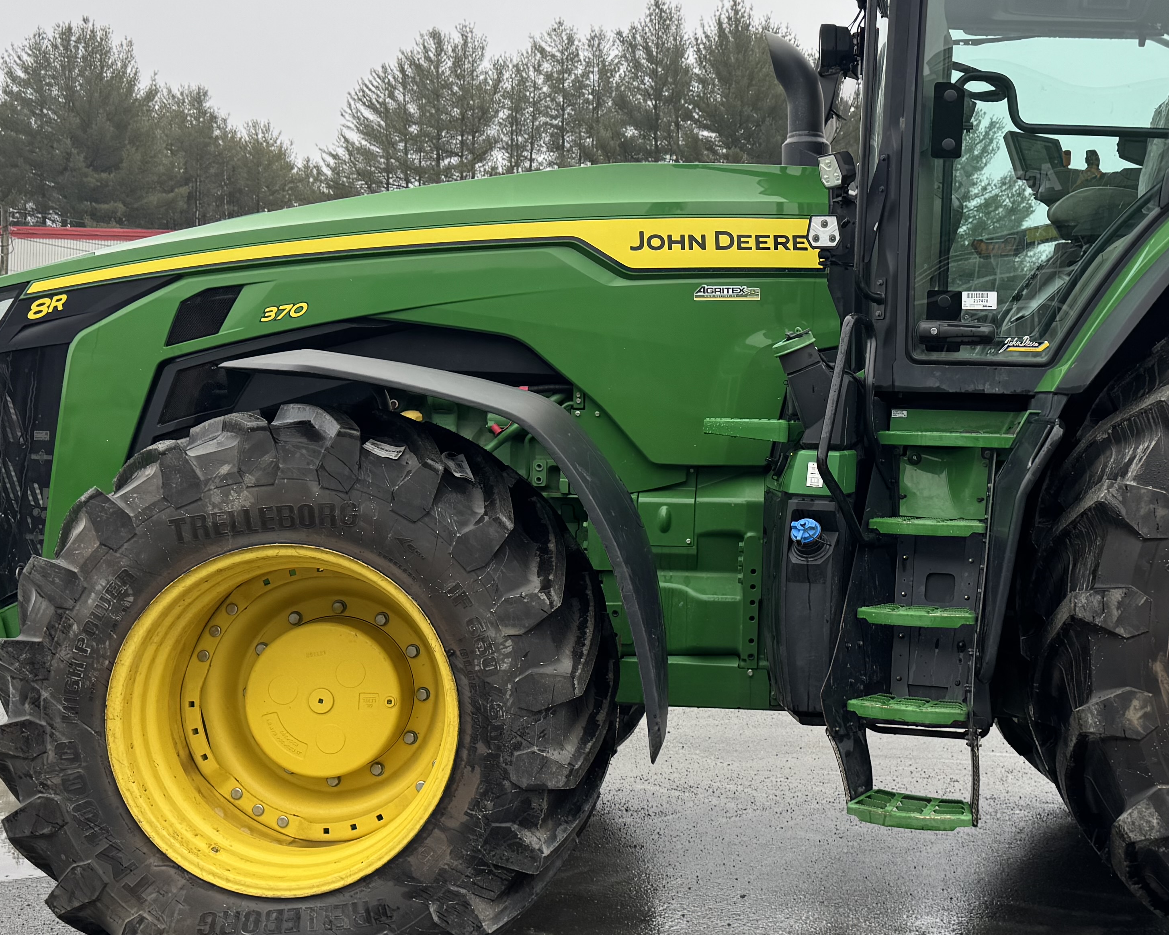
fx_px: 1591
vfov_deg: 32.7
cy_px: 441
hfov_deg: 39.8
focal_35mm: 46
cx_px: 797
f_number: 1.78
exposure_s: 1/609
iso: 80
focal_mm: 6.76
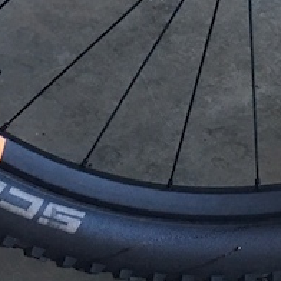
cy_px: -267
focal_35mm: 134
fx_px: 1231
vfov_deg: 11.8
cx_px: 179
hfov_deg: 13.0
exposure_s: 1/30
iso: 40
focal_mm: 4.15
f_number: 2.2
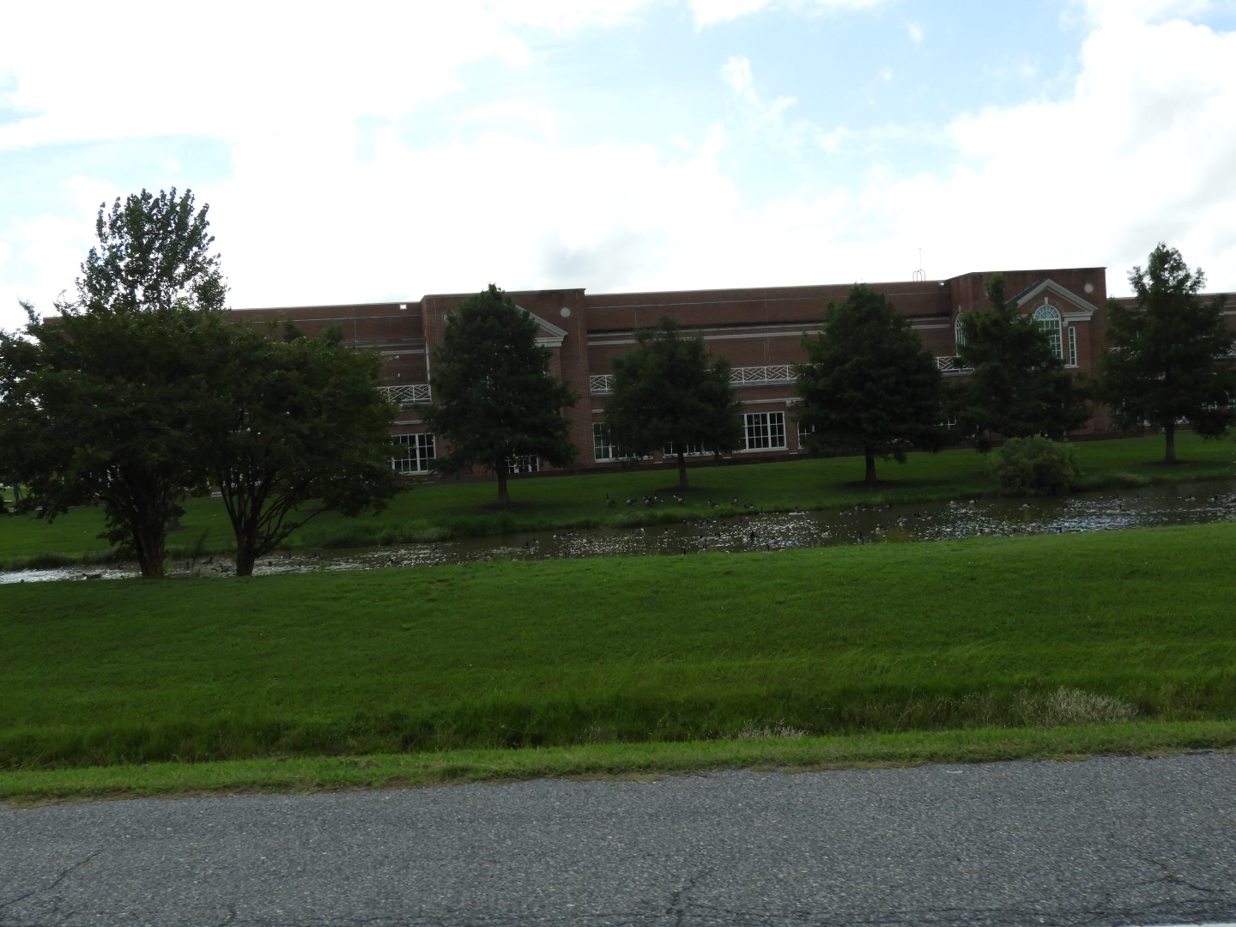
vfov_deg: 36.0
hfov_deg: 46.8
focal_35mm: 40
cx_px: 618
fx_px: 1428
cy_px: 464
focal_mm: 7.2
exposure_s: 1/800
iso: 100
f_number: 3.8
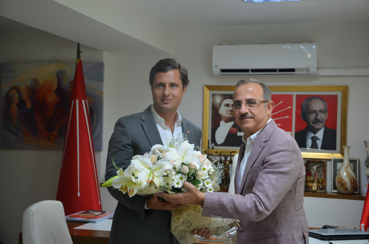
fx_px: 614
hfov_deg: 33.5
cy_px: 122
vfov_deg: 22.5
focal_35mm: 60
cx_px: 184
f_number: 4.5
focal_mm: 40
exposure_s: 1/6
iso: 100
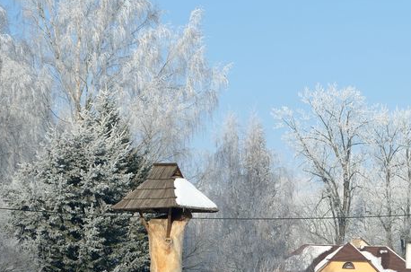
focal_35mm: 208
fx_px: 2369
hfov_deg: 9.8
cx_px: 453
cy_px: 257
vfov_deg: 6.6
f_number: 8
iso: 100
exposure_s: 1/400
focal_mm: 62
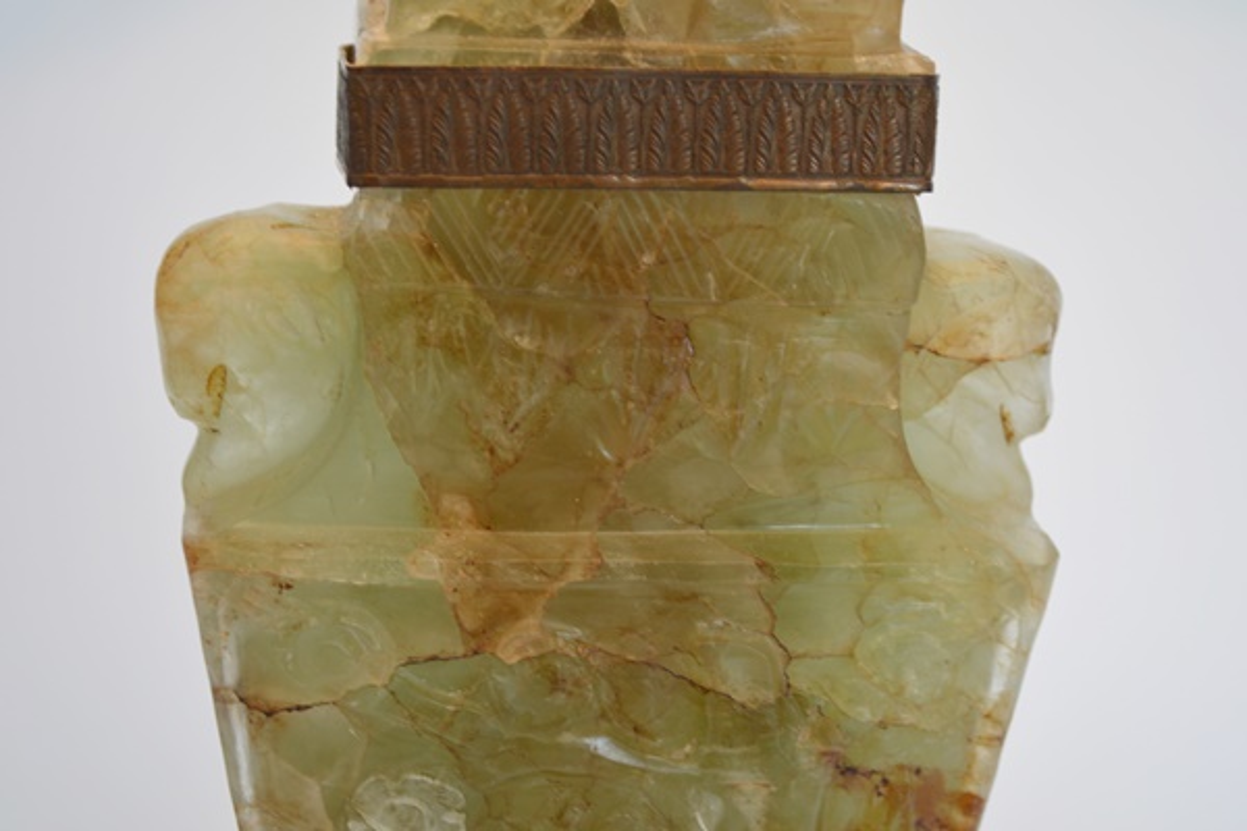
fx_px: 2078
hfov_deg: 33.4
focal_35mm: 60
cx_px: 624
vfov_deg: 22.6
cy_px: 416
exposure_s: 1/125
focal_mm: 40
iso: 250
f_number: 5.6
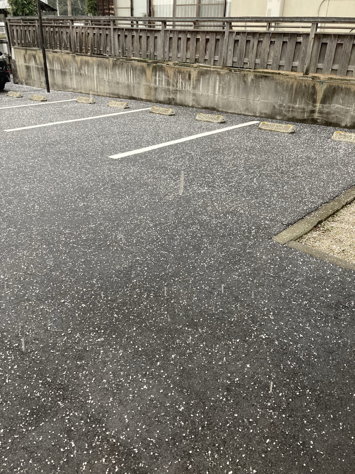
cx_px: 178
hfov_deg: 49.7
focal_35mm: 28
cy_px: 237
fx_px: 383
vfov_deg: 63.4
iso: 250
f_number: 1.8
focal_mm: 3.99
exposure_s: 1/60
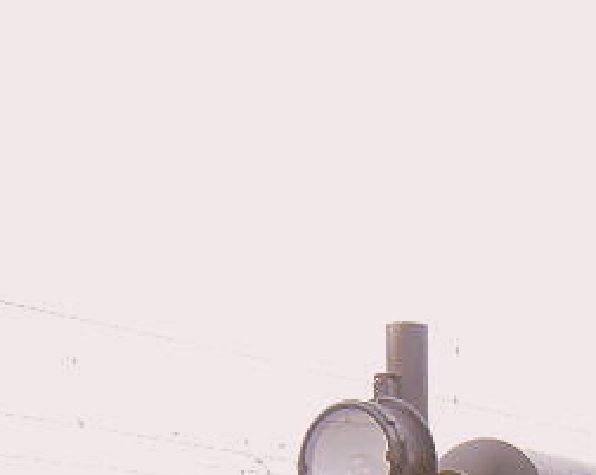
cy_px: 886
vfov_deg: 10.6
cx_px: 743
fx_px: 2379
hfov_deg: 13.8
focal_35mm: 135
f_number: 2.8
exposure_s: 1/180
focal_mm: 6.3
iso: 80
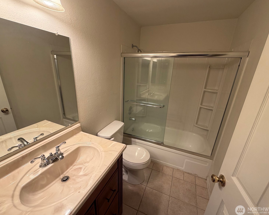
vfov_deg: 84.0
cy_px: 107
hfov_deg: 96.8
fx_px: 119
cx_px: 135
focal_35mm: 15
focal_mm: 2.22
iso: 160
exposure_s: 1/120
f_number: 2.2
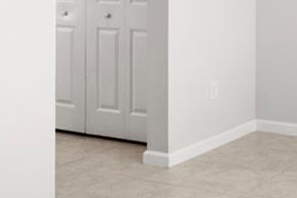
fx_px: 635
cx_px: 327
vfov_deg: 17.1
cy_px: -26
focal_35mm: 77
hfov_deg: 24.5
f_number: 6.3
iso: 250
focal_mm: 14
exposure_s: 1/50
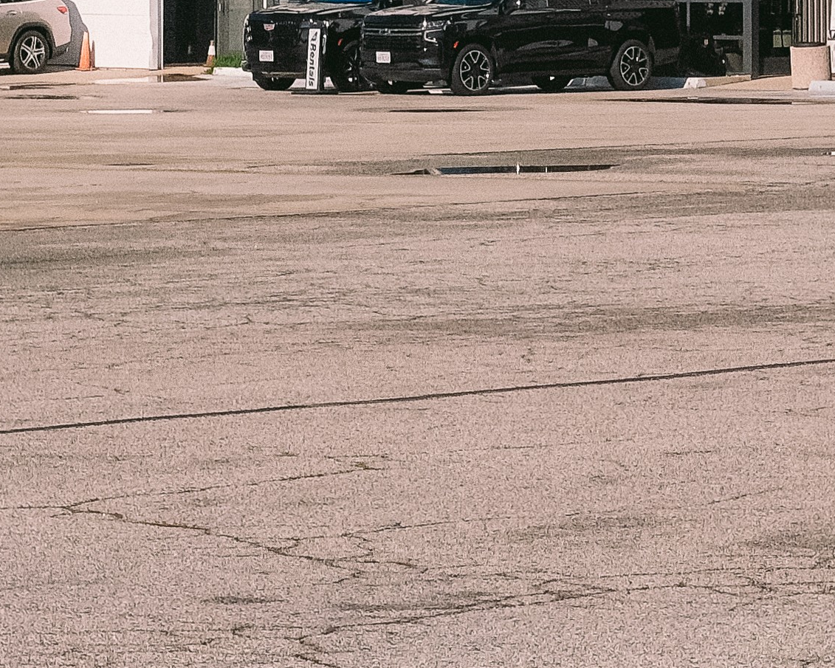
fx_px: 5190
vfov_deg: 7.1
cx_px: 913
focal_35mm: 210
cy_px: -648
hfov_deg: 9.1
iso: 500
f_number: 5.6
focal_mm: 27
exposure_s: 1/3800
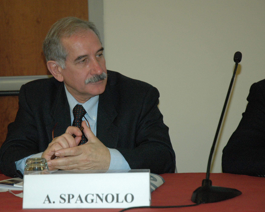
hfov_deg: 18.8
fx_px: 800
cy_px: 106
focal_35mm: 102
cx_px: 114
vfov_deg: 15.1
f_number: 4.5
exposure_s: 1/50
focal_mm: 60
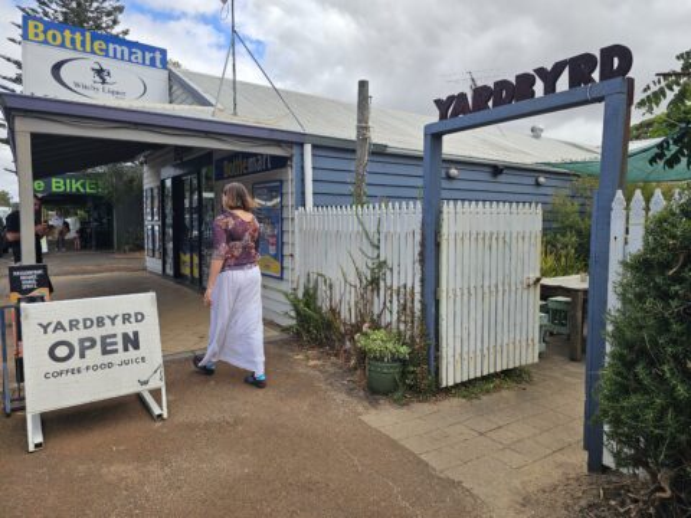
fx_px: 459
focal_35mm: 23
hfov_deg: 73.9
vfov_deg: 58.9
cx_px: 346
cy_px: 259
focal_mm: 6.3
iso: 10
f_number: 1.7
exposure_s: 1/490
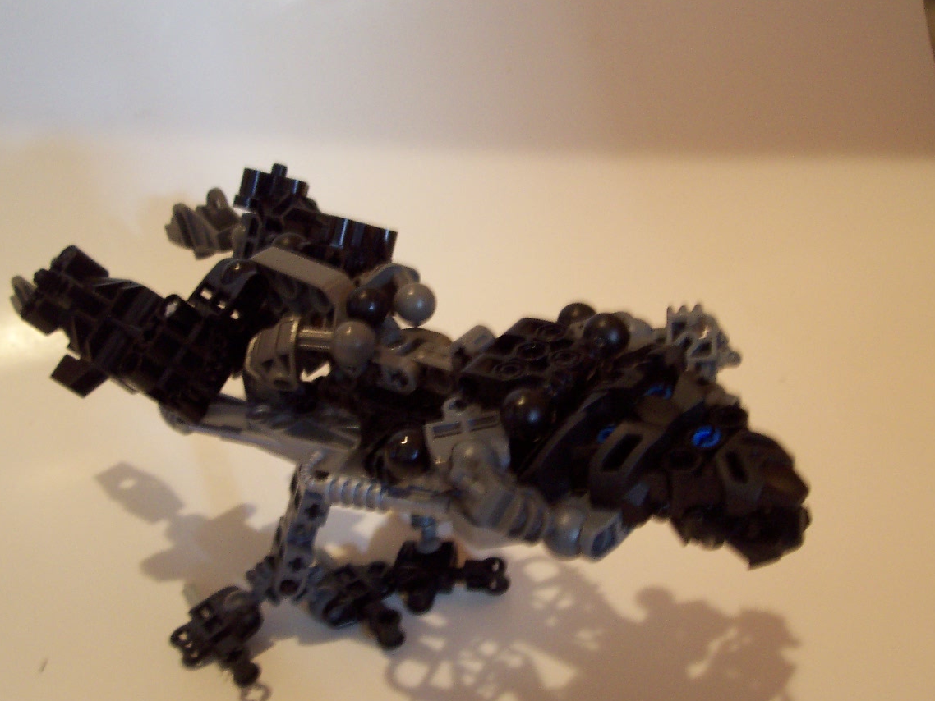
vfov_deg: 36.8
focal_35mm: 39
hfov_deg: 47.9
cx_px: 472
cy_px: 359
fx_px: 1054
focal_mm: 5.6
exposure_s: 1/8
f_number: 2.8
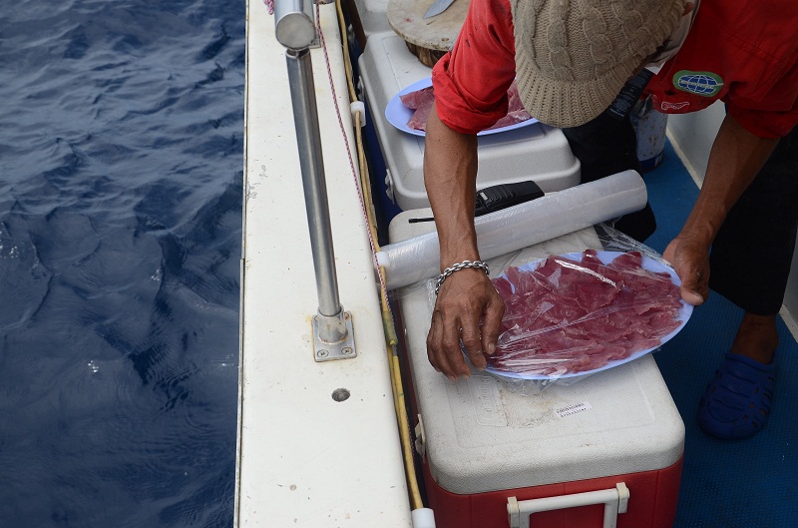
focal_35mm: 48
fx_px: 1061
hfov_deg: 41.2
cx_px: 399
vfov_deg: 27.9
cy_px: 264
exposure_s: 1/800
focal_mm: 32
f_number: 5.6
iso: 200
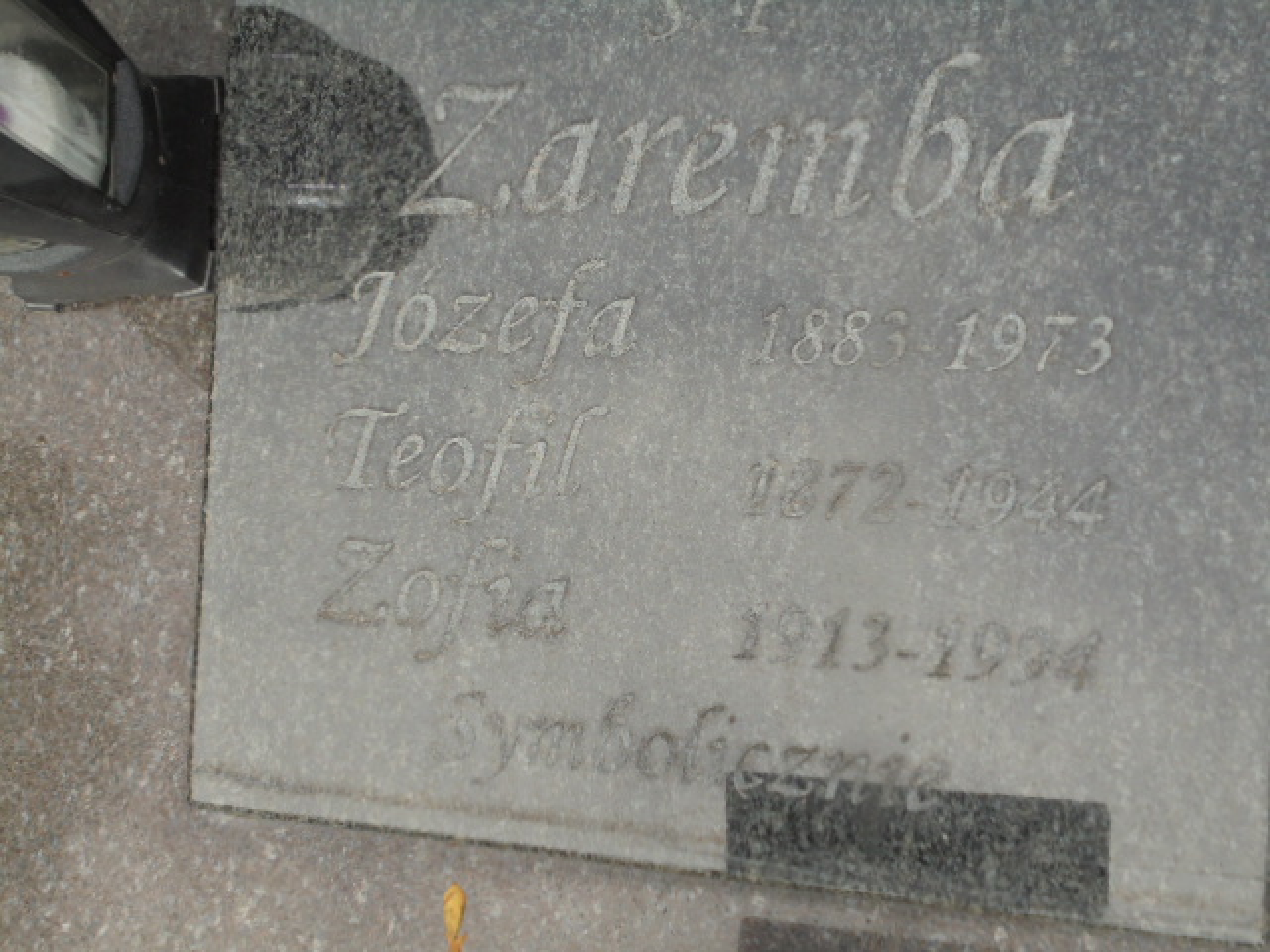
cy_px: 476
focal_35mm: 49
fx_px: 1798
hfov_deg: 38.9
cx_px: 635
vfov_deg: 29.7
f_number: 4.8
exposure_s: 1/160
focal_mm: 8.9
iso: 100
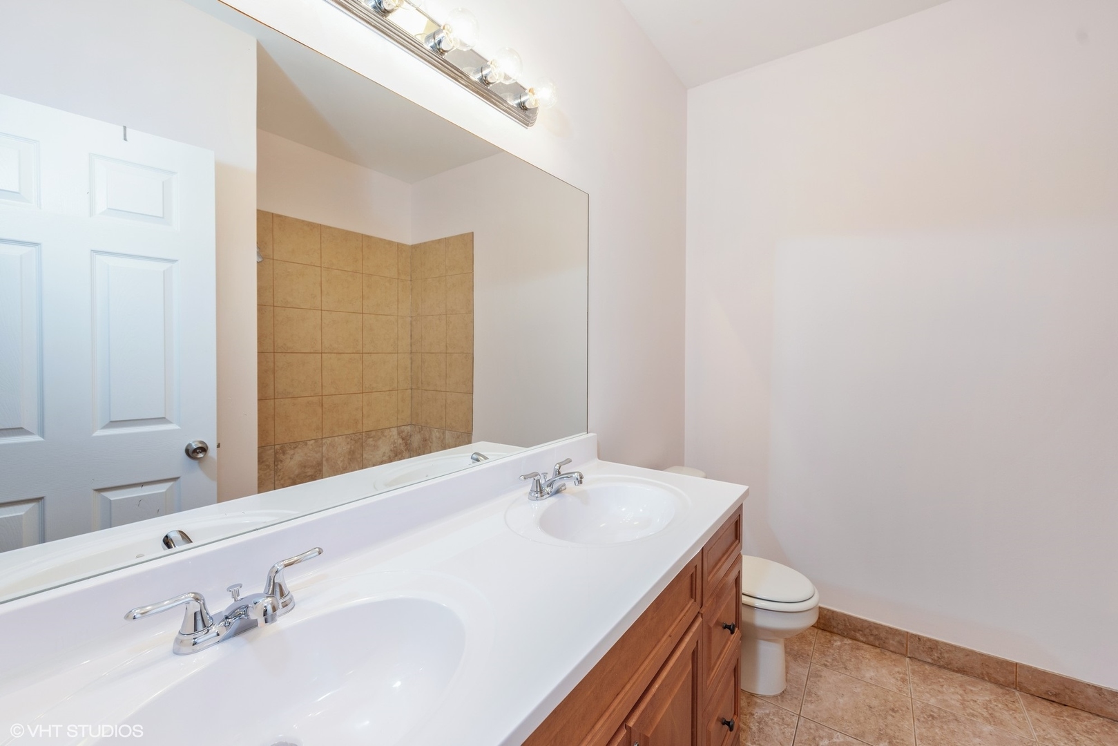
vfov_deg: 81.2
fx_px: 435
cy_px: 373
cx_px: 559
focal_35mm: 14
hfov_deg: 104.2
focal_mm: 14
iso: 200
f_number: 8
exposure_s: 1/25
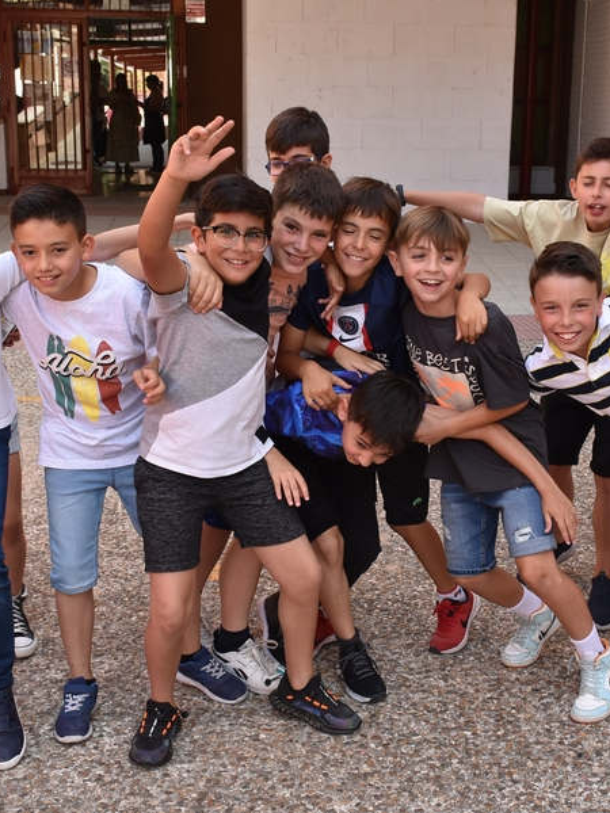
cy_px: 406
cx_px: 357
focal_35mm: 52
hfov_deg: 28.0
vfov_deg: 36.8
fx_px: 1222
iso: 400
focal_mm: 24
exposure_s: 1/200
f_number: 7.1
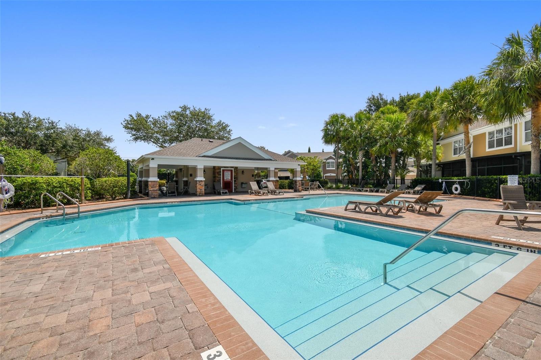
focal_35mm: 15
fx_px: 225
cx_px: 270
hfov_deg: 100.4
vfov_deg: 77.3
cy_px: 180
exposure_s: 1/400
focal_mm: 10
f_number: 5.6
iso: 100
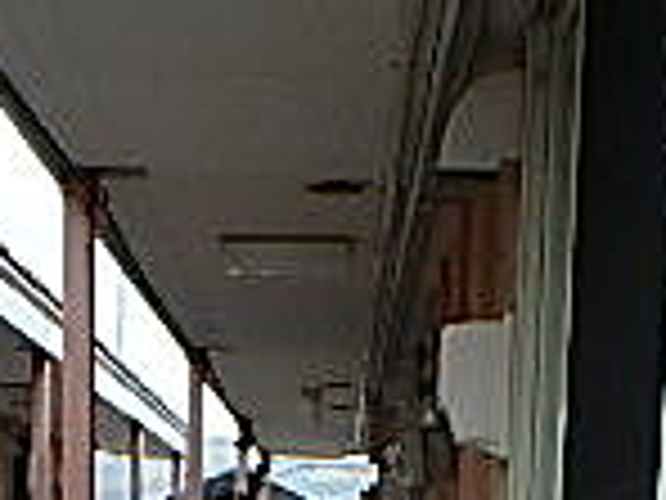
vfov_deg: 13.7
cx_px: 333
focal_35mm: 91
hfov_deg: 21.5
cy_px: 1009
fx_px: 1751
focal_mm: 3.7
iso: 200
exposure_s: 1/320
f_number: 3.5
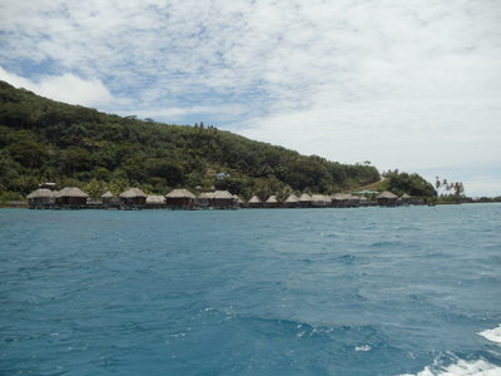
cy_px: 188
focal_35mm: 44
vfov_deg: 32.9
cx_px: 250
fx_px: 637
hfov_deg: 42.9
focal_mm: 6
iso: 100
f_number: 7.1
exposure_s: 1/500
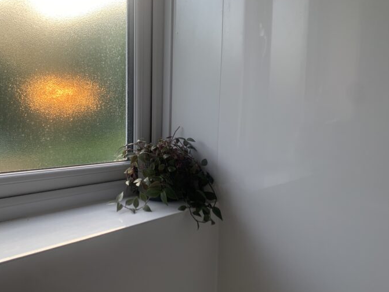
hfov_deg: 58.1
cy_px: 148
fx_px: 348
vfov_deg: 45.4
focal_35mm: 31
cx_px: 165
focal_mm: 4.25
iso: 80
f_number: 1.8
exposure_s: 1/121
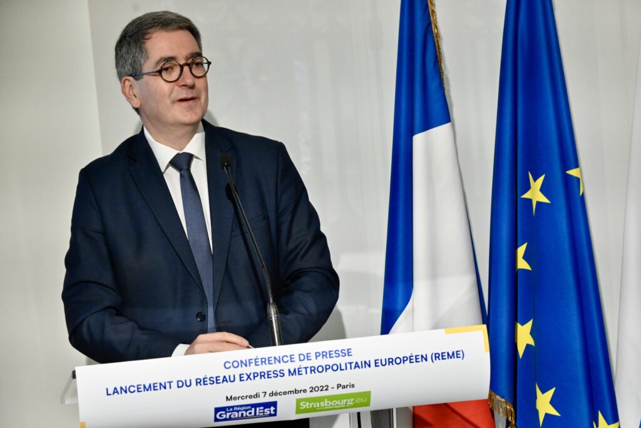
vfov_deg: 16.1
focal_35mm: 85
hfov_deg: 23.9
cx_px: 320
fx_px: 1514
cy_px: 214
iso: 2500
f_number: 5.6
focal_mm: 85
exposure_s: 1/160
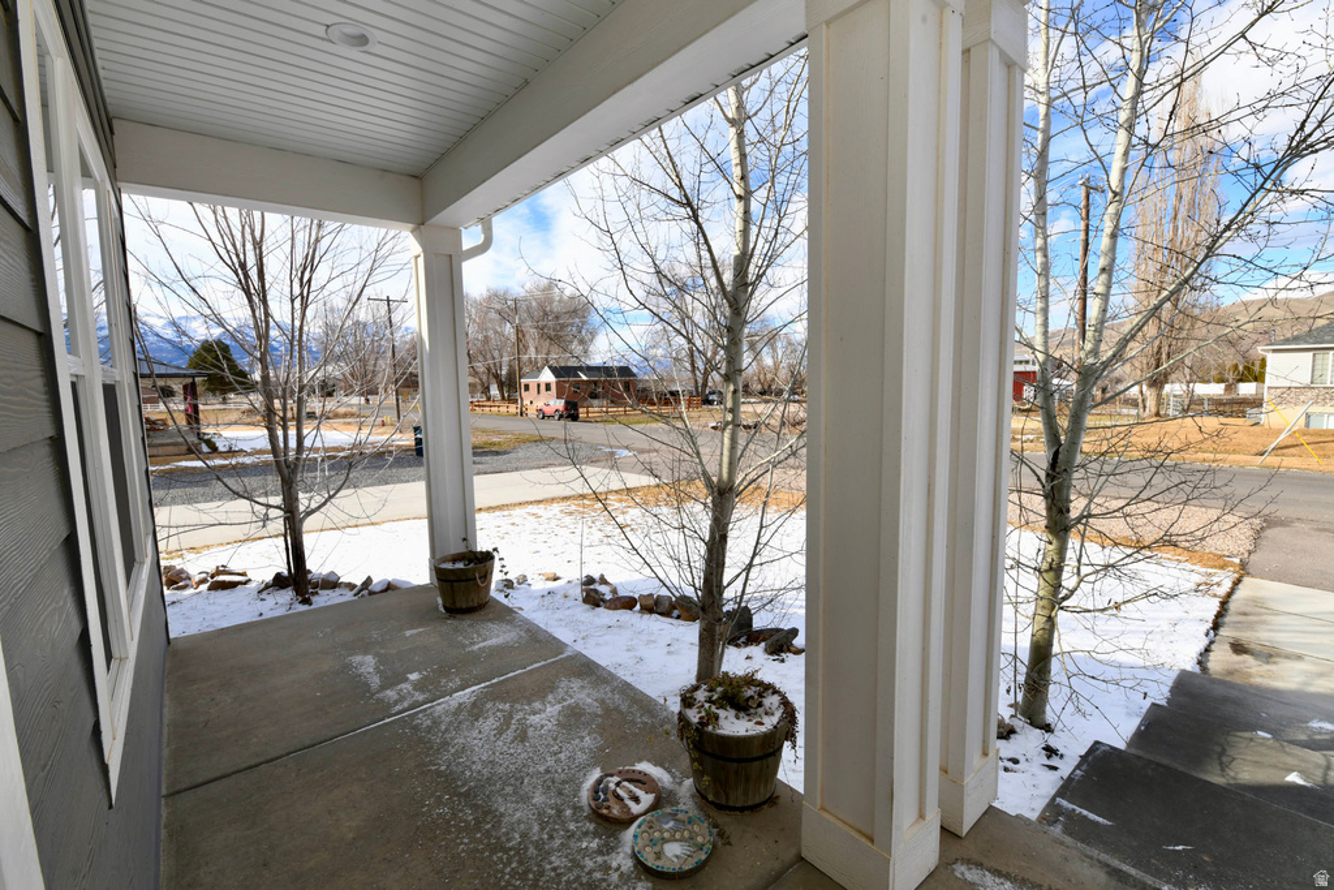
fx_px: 556
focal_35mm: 15
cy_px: 445
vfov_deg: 77.3
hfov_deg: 100.4
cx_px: 667
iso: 200
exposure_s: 1/80
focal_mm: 15
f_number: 14
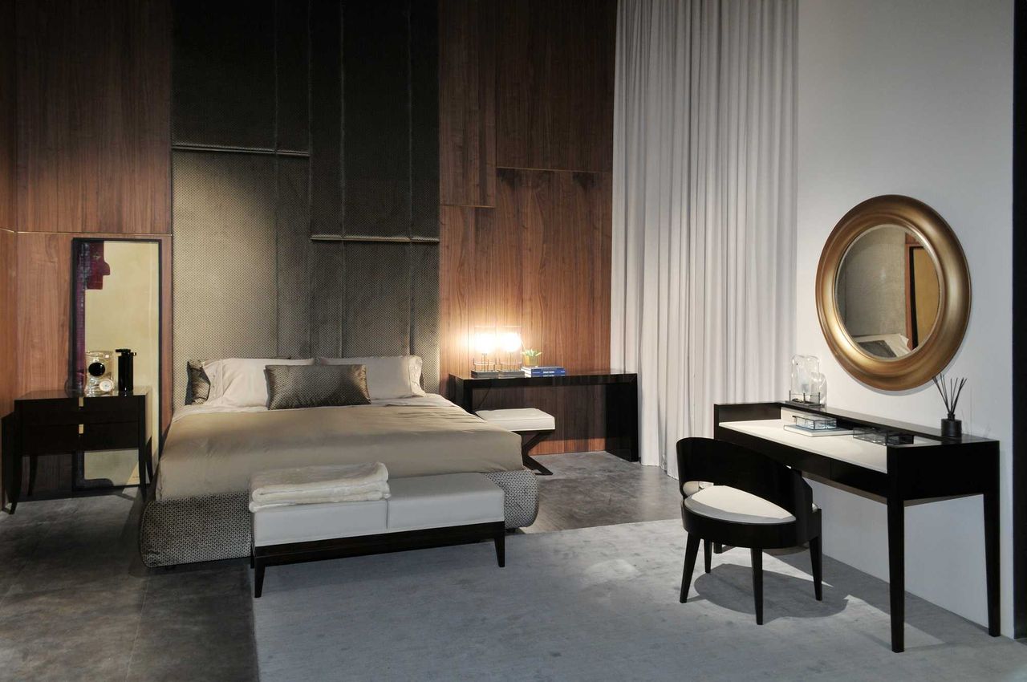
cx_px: 514
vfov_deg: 47.8
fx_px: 769
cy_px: 341
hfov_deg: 67.4
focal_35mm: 27
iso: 320
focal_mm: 18
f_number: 6.3
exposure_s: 1/4
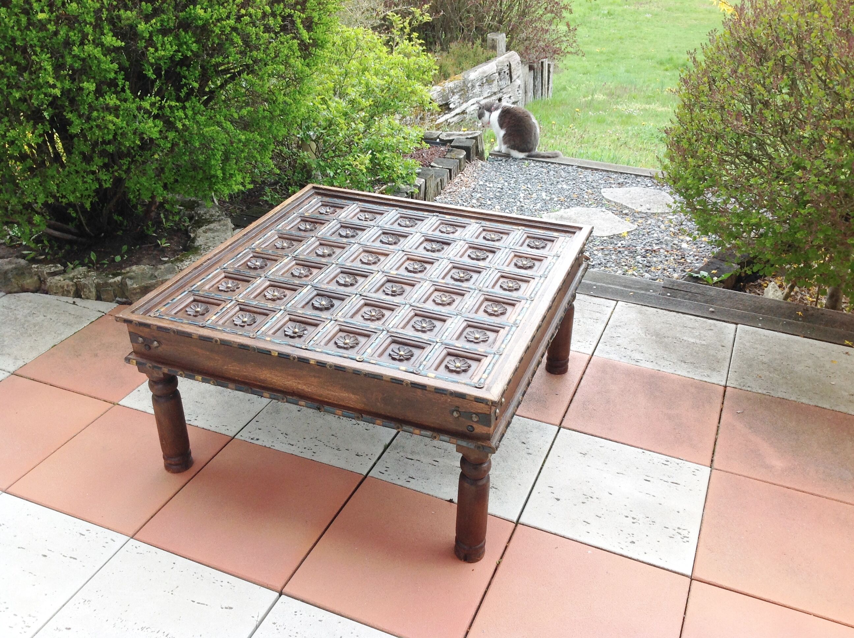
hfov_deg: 52.7
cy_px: 319
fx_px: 862
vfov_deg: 40.6
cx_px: 427
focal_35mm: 35
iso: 50
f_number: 2.4
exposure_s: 1/198
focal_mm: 4.28
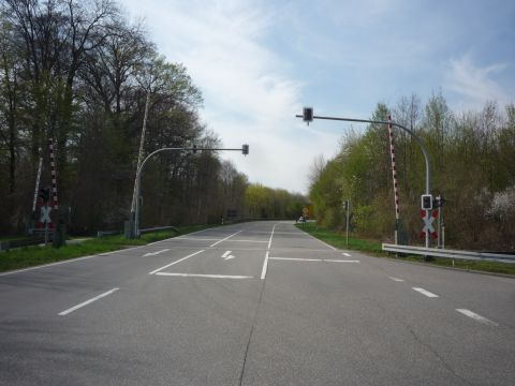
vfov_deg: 44.2
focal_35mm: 32
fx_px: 476
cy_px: 193
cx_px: 258
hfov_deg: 56.8
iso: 100
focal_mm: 5.2
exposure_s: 1/400
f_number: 5.6
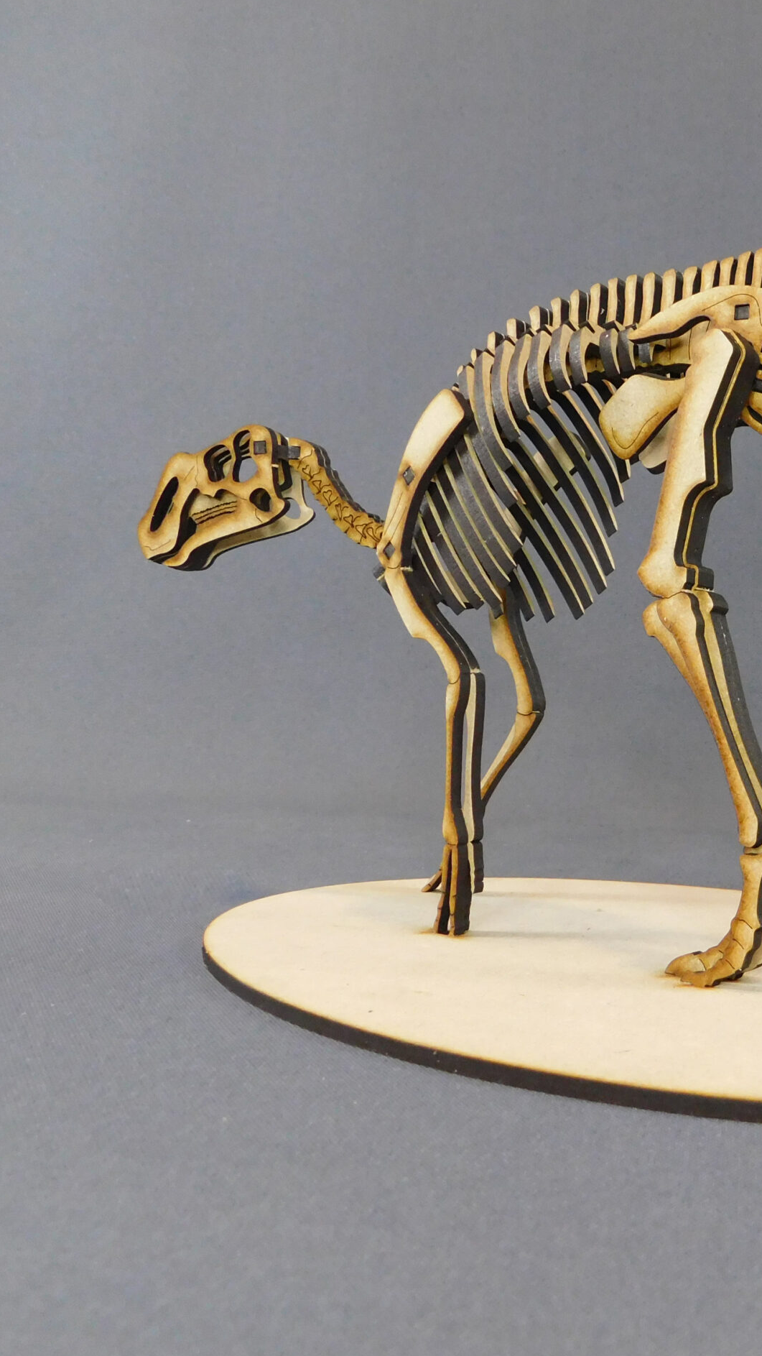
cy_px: 674
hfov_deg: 31.6
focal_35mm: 34
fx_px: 1222
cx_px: 786
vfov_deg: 58.0
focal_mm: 4
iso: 400
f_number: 3
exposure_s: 1/20
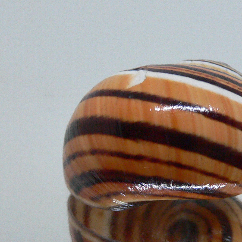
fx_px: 554
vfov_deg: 24.4
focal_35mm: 70
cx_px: 160
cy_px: 178
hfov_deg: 24.5
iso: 200
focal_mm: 4.6
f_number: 2.8
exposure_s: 1/40
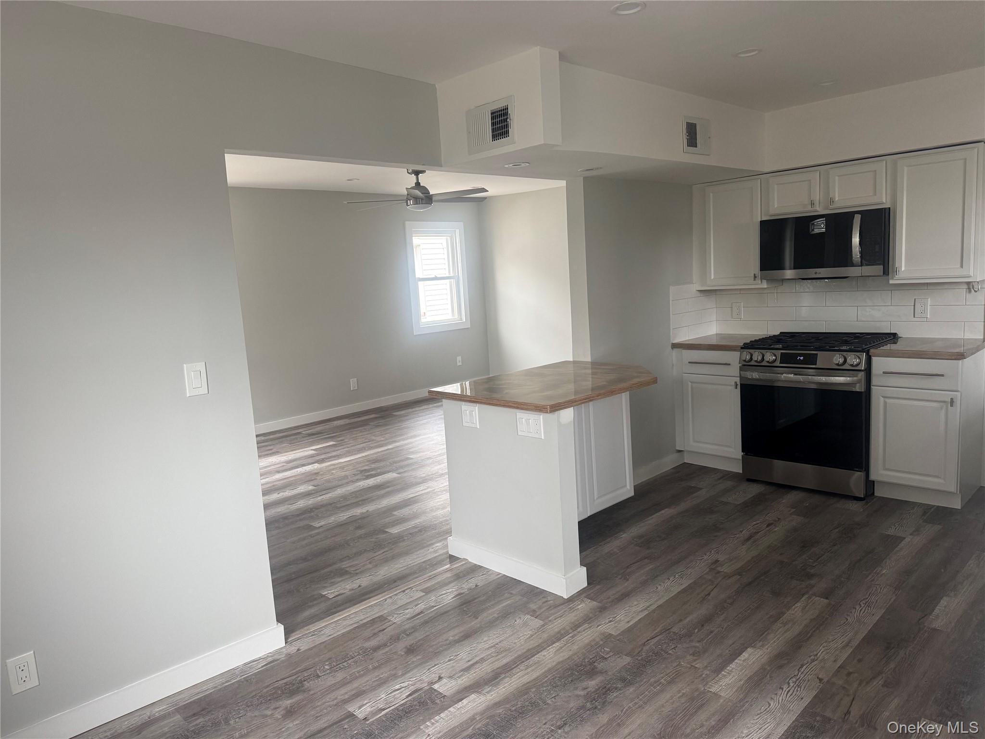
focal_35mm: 24
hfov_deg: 71.6
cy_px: 370
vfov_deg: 56.8
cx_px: 492
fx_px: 683
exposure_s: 1/93
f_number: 1.78
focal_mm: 6.76
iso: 200
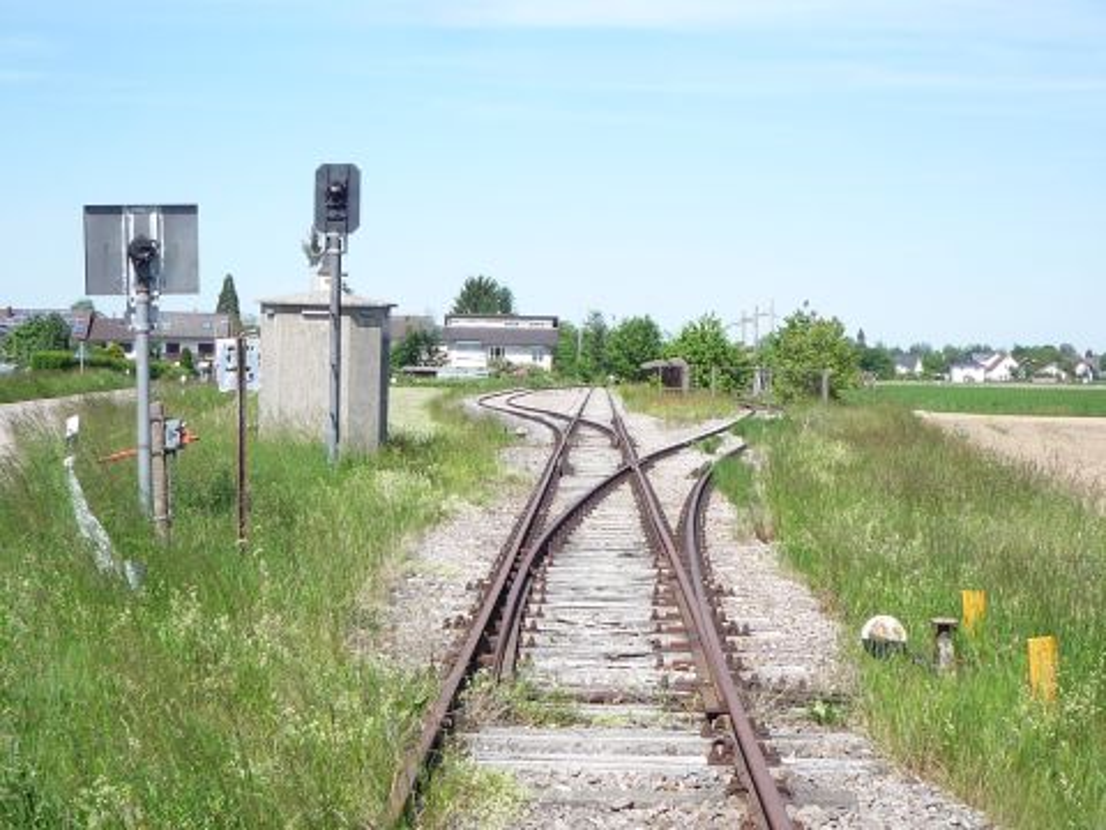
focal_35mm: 52
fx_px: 1661
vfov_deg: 28.0
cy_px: 415
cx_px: 553
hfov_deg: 36.8
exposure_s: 1/320
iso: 100
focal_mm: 5.3
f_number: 4.5
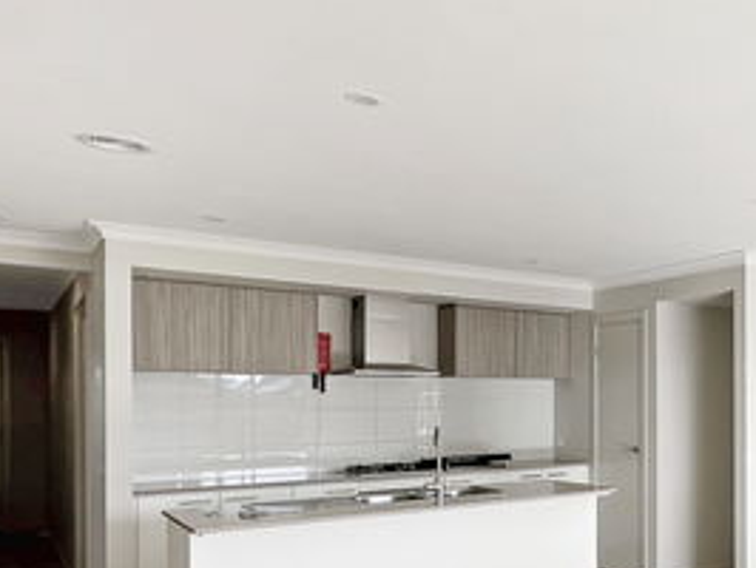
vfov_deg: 39.0
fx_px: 787
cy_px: 402
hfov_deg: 43.7
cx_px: 760
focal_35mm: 36
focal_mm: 2.22
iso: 40
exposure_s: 1/320
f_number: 2.2
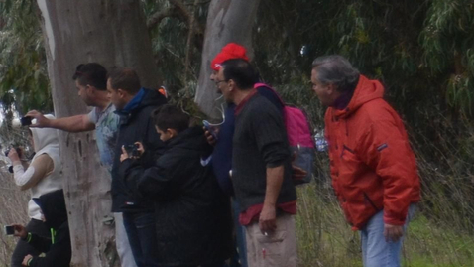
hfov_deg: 8.3
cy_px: 258
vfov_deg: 4.9
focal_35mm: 250
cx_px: -400
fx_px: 3142
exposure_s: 1/500
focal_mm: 38
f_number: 4.8
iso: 450
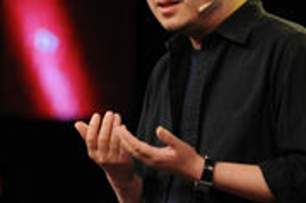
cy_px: 61
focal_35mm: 558
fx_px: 4739
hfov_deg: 3.7
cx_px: 80
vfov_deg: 2.5
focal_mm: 200
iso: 1250
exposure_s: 1/200
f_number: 3.5
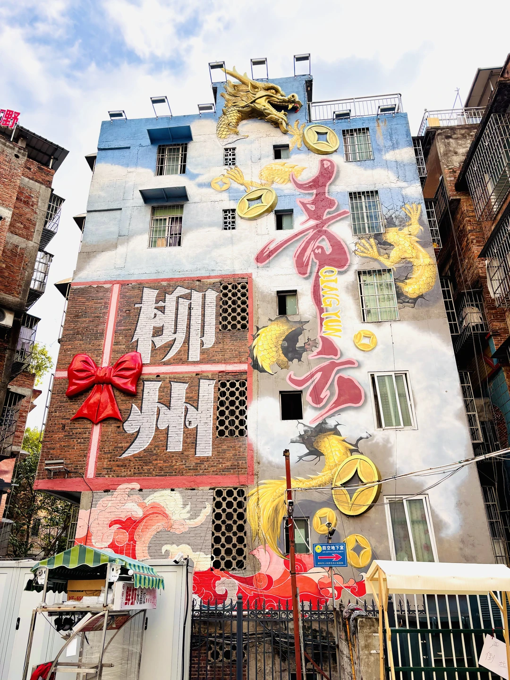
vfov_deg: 67.3
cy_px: 340
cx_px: 255
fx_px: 511
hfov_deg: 53.1
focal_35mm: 26
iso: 50
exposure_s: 1/1007
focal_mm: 5.96
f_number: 1.6
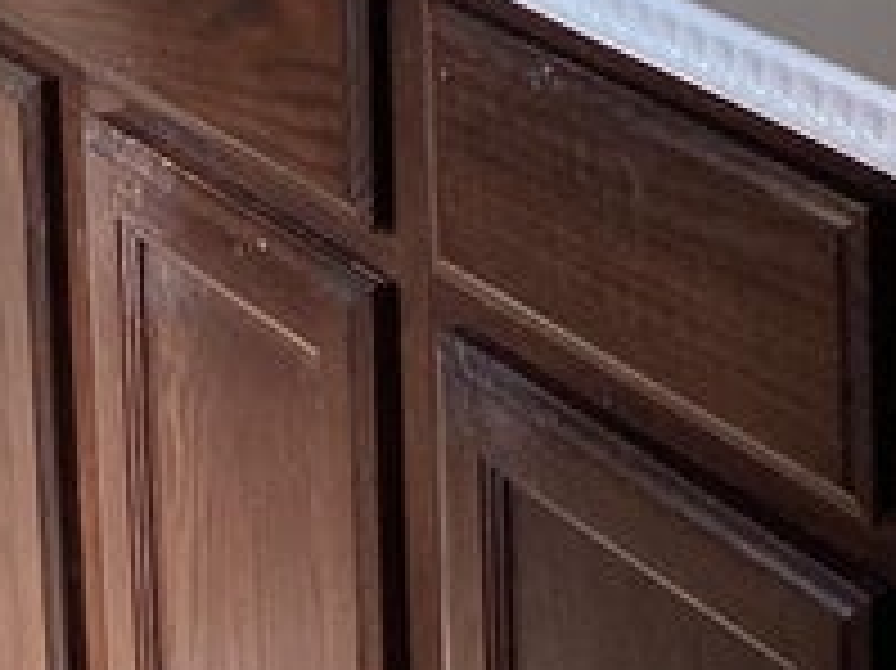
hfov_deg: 14.7
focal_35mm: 133
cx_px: 718
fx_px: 3440
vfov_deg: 10.3
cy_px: -634
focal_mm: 3.3
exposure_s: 1/235
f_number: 2.4
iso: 25
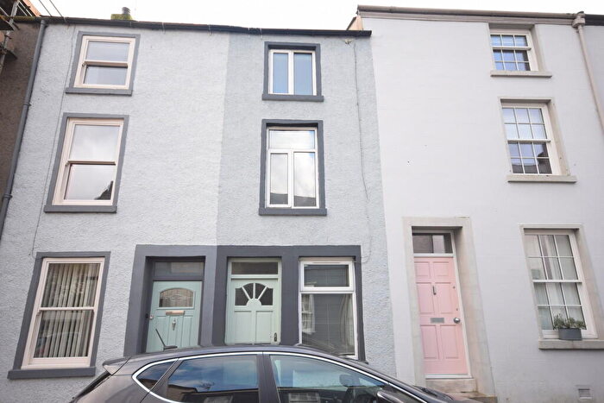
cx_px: 302
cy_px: 202
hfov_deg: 77.3
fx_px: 378
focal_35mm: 22
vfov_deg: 56.2
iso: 400
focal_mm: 15
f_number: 6.3
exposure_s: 1/160
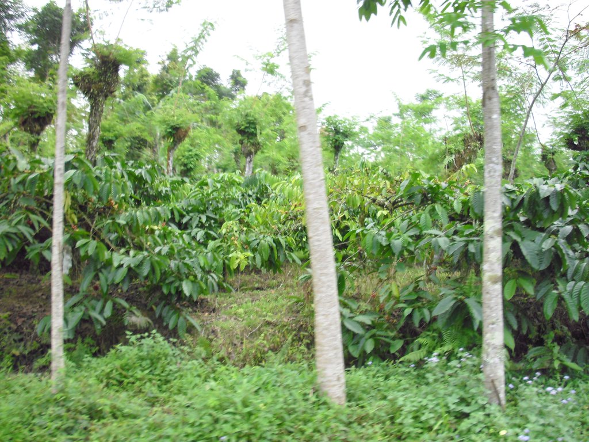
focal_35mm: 38
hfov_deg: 49.0
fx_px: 647
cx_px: 294
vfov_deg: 37.7
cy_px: 221
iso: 100
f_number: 2.8
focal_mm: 6.2
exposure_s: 1/200
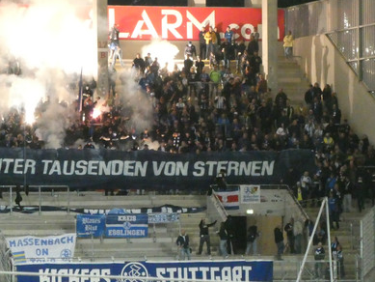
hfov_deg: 7.5
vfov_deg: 5.7
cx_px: 162
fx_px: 2850
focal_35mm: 263
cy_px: 127
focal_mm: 28.7
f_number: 5.5
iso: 2500
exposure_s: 1/125
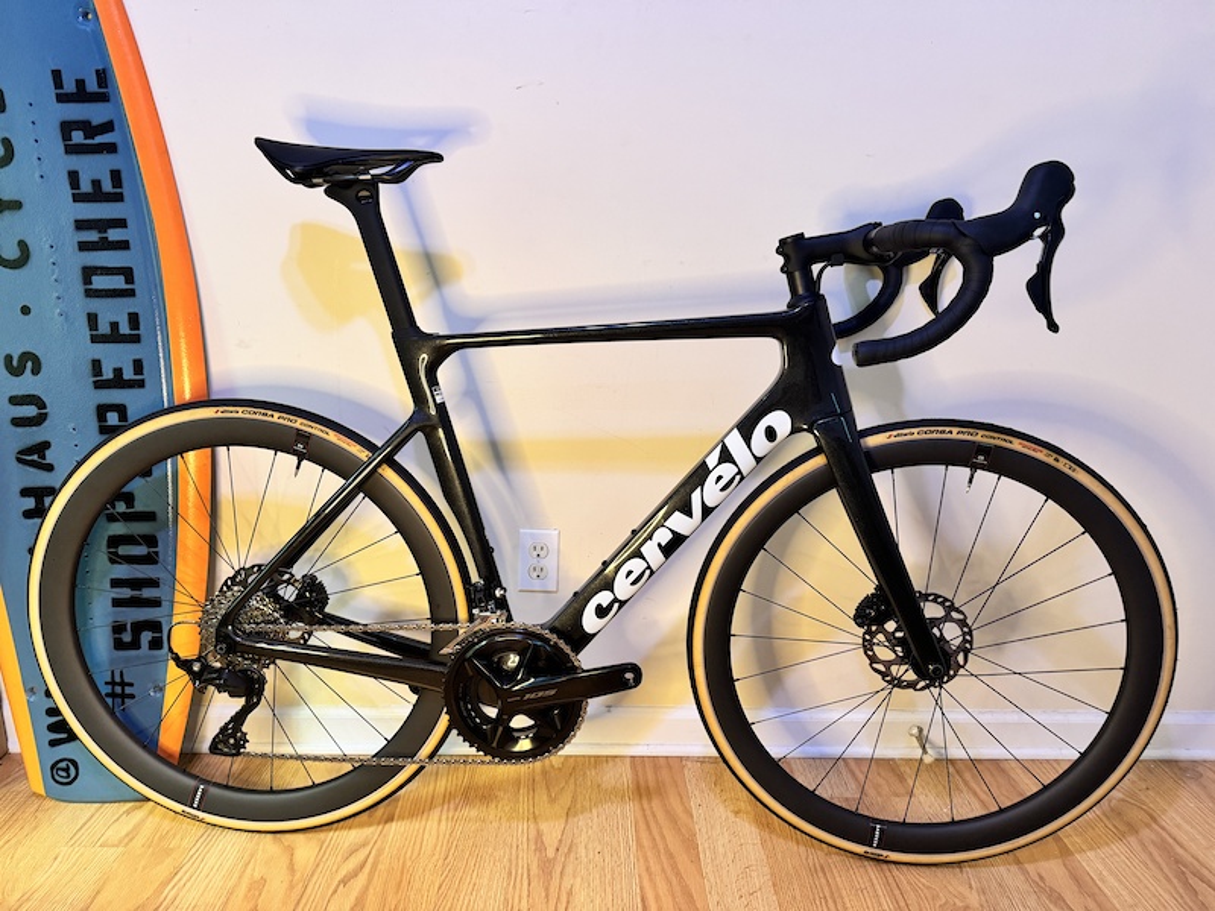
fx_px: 842
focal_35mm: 24
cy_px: 456
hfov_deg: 71.6
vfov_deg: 56.8
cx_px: 608
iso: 320
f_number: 1.78
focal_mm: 6.76
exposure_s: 1/60
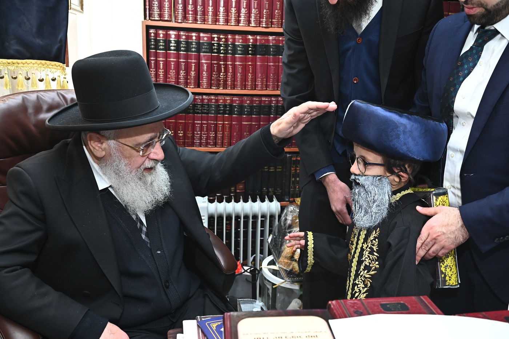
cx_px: 254
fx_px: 480
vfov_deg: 38.8
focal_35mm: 34
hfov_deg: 55.8
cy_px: 170
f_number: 5
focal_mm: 34
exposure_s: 1/125
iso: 1250
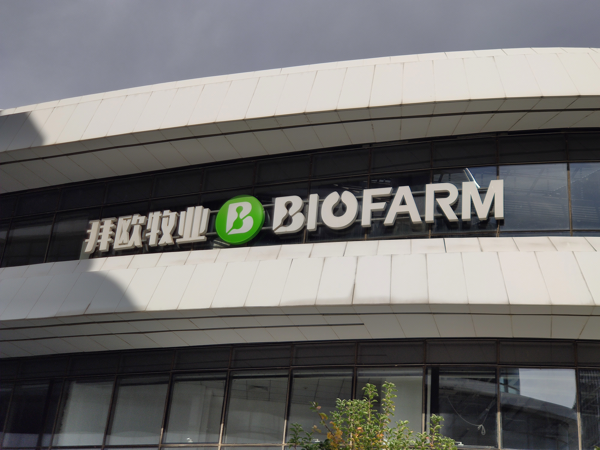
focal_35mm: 51
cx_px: 300
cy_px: 225
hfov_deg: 37.5
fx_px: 884
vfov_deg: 28.6
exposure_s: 1/2585
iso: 100
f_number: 2.2
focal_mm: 6.22
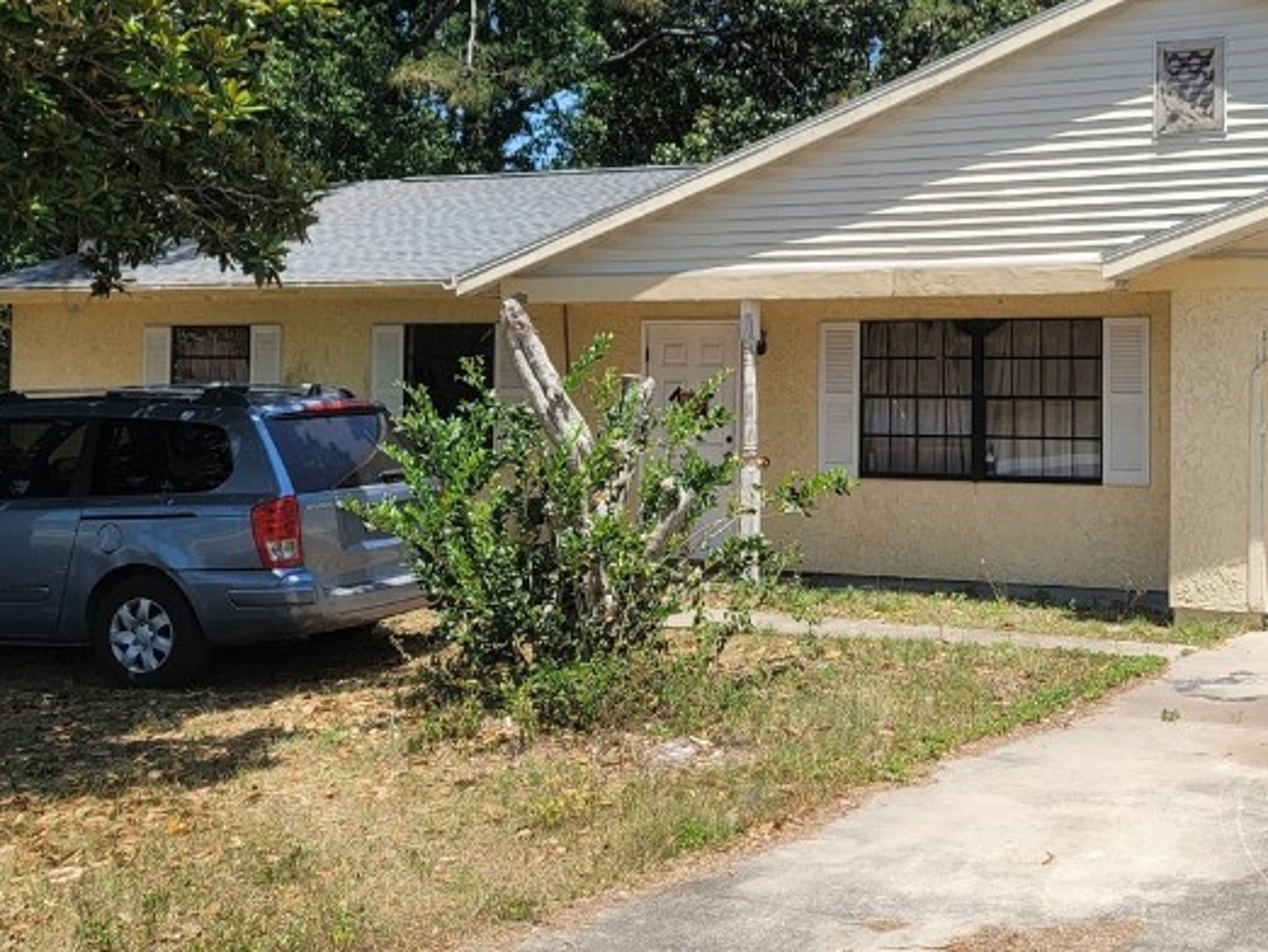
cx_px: 1001
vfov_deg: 29.5
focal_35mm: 49
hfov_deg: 37.6
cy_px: 323
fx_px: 1796
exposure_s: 1/805
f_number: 1.8
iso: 20
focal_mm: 7
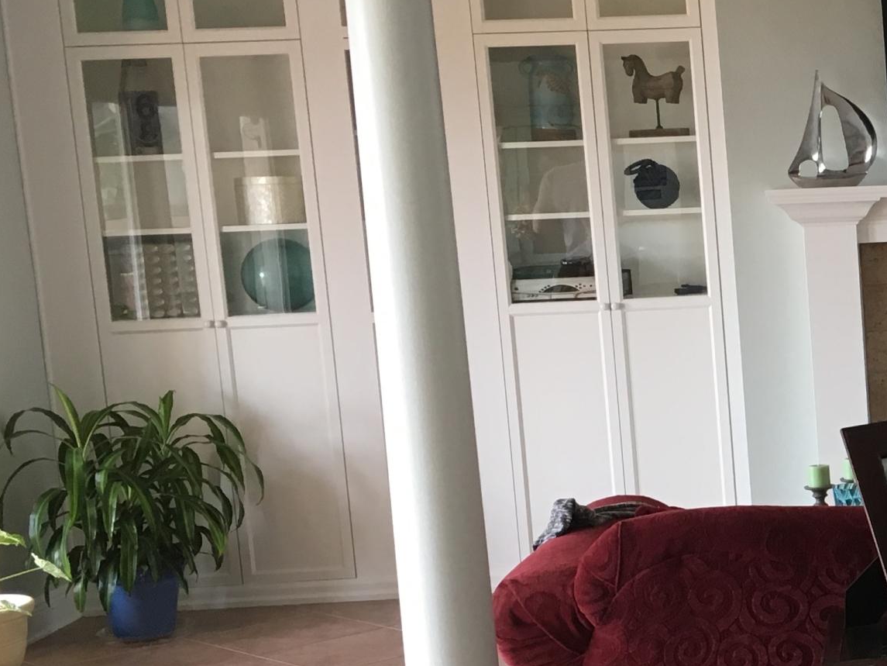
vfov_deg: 19.3
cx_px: 1109
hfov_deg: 23.2
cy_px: 468
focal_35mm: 76
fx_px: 1948
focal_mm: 4.15
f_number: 2.2
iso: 32
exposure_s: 1/30
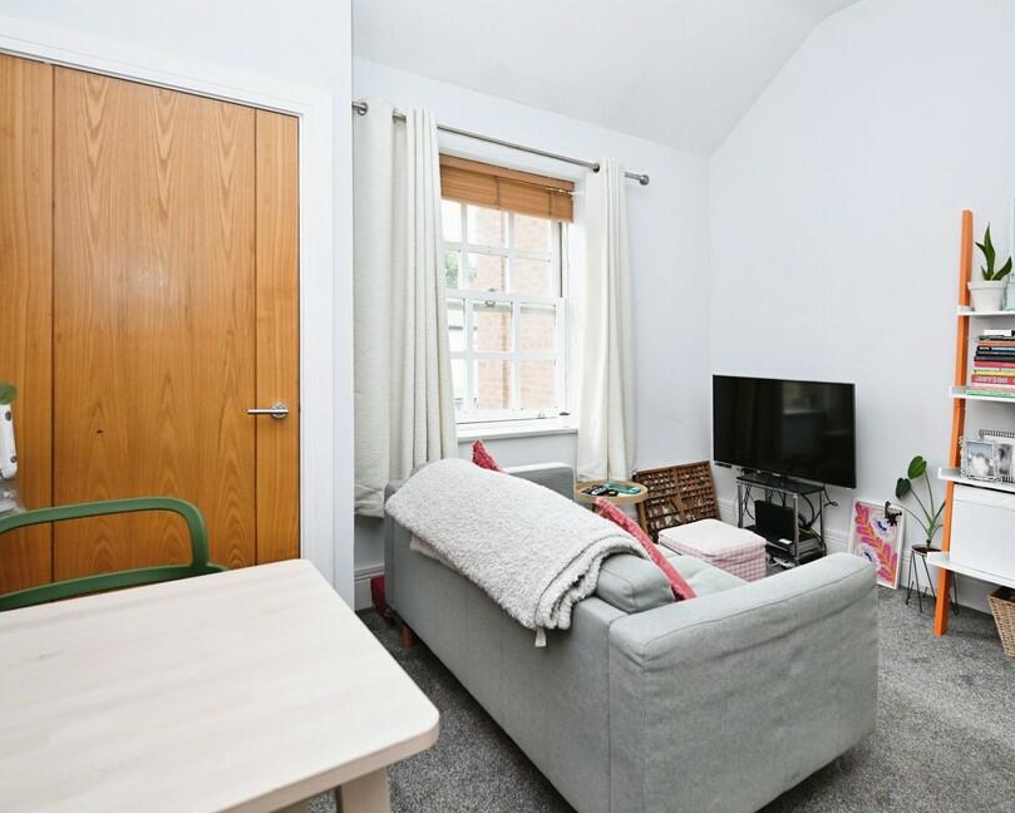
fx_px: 589
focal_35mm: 20
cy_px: 405
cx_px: 581
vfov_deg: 69.2
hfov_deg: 81.0
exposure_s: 1/60
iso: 320
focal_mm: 16.5
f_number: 4
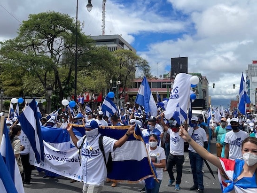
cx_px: 122
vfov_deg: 37.8
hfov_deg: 48.9
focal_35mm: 38
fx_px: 282
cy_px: 93
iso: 32
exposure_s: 1/6135
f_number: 1.6
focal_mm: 4.2
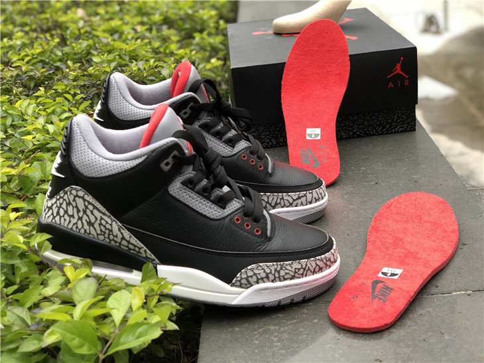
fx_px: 727
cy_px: 182
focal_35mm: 52
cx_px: 242
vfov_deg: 28.0
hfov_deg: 36.8
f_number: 2.4
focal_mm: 6
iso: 32
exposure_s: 1/100
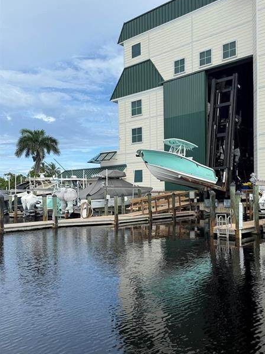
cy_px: 185
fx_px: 317
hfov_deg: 44.9
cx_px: 171
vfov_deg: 58.3
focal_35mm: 31
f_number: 1.78
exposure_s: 1/3759
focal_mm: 6.76
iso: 80
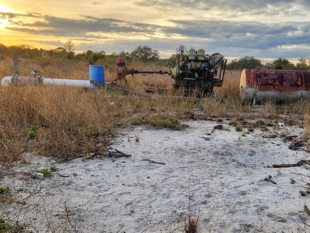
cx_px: 200
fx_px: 340
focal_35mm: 38
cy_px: 144
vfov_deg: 37.5
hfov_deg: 48.4
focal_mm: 5.4
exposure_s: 1/461
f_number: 1.8
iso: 20
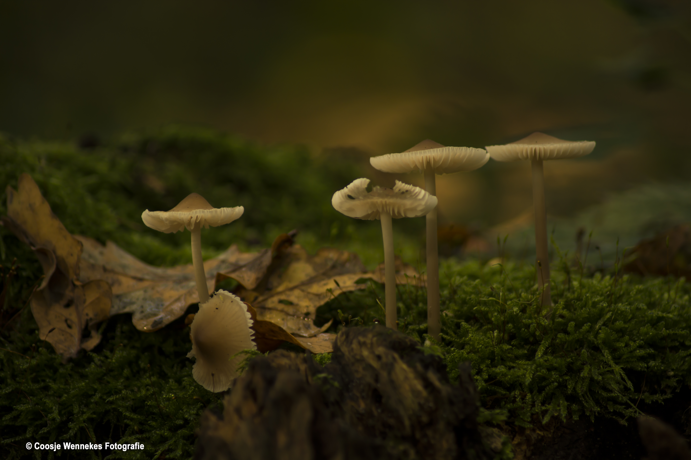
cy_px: 230
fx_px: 5326
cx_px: 346
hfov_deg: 7.4
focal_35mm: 278
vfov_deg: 5.0
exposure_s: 1/125
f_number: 4.5
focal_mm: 185
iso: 200
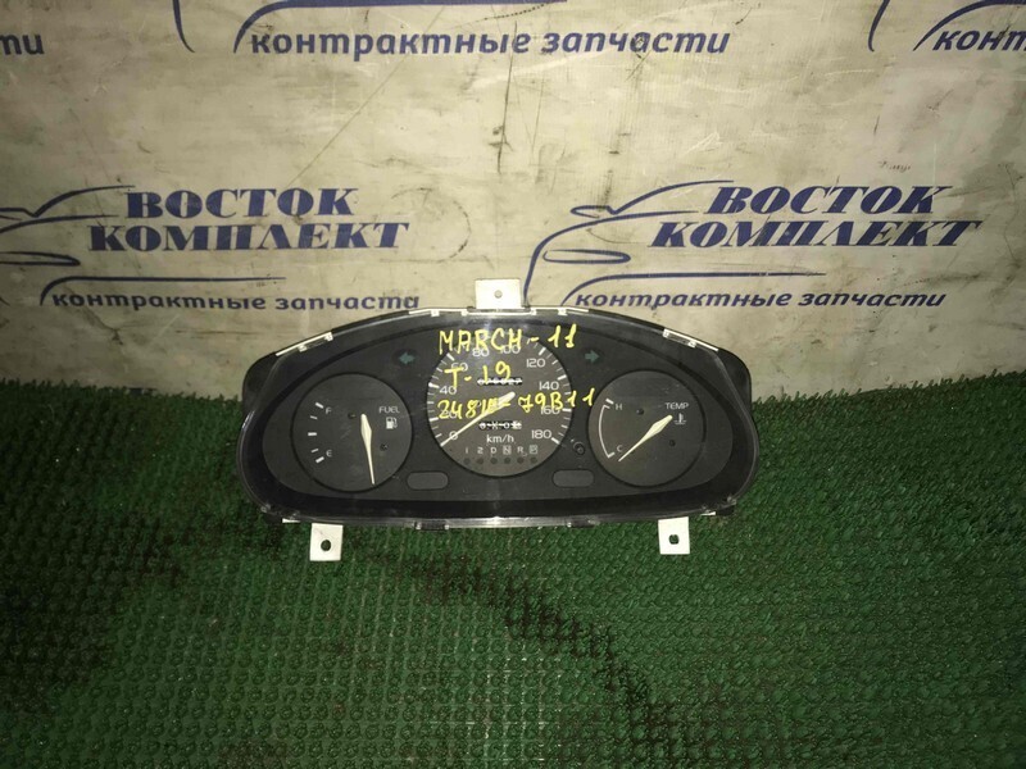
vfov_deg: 49.7
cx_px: 513
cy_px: 384
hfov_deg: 63.4
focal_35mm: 28
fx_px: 830
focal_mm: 3.99
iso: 32
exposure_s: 1/17
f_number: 1.8
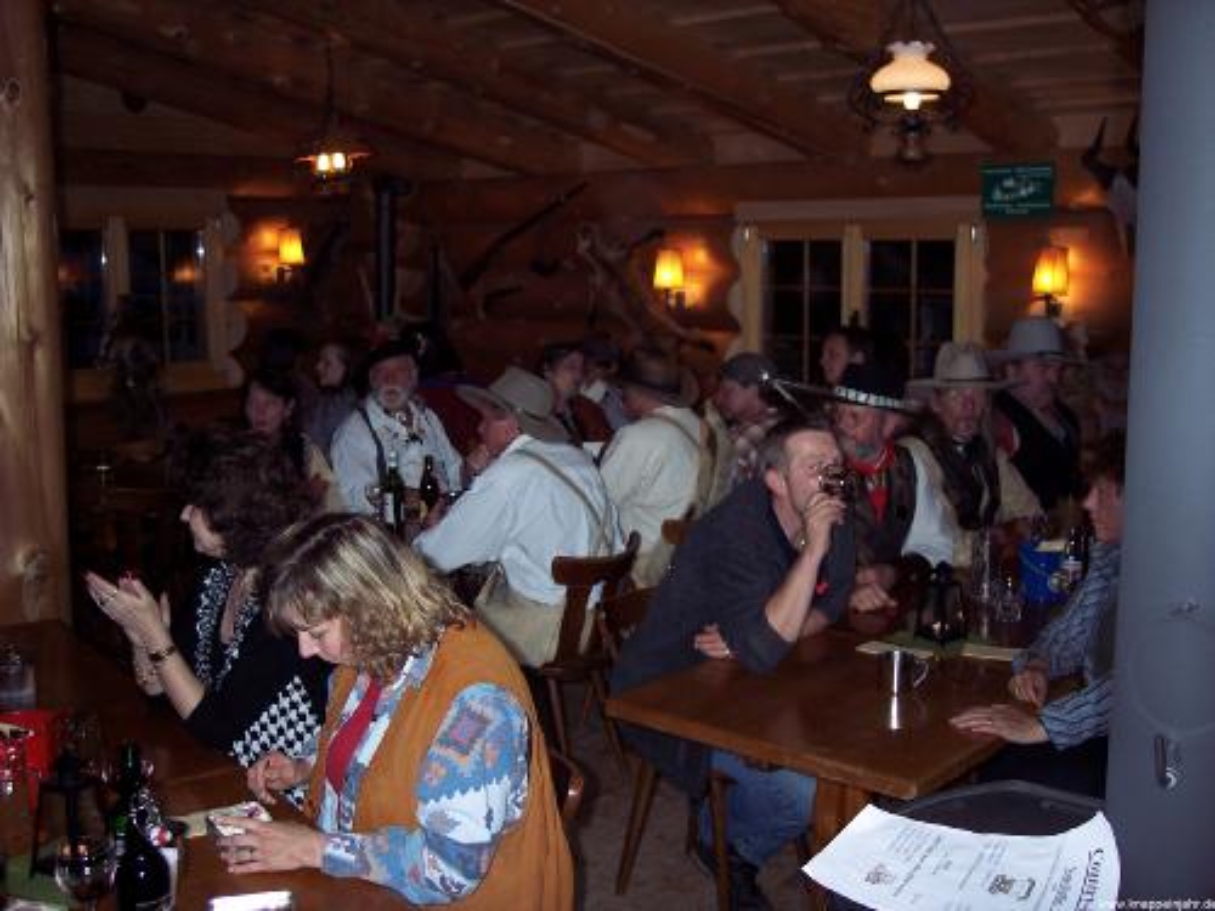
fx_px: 1369
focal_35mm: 39
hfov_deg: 47.9
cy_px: 456
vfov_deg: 36.8
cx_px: 608
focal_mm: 8
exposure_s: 1/60
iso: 100
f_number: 2.8
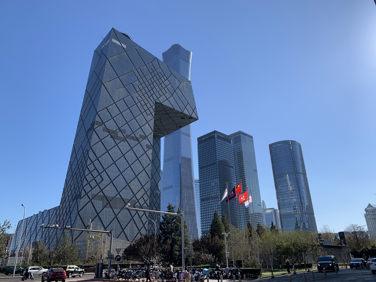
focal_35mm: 26
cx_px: 188
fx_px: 282
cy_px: 141
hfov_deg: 67.3
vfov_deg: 53.1
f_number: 1.8
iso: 25
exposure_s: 1/2160
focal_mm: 4.25
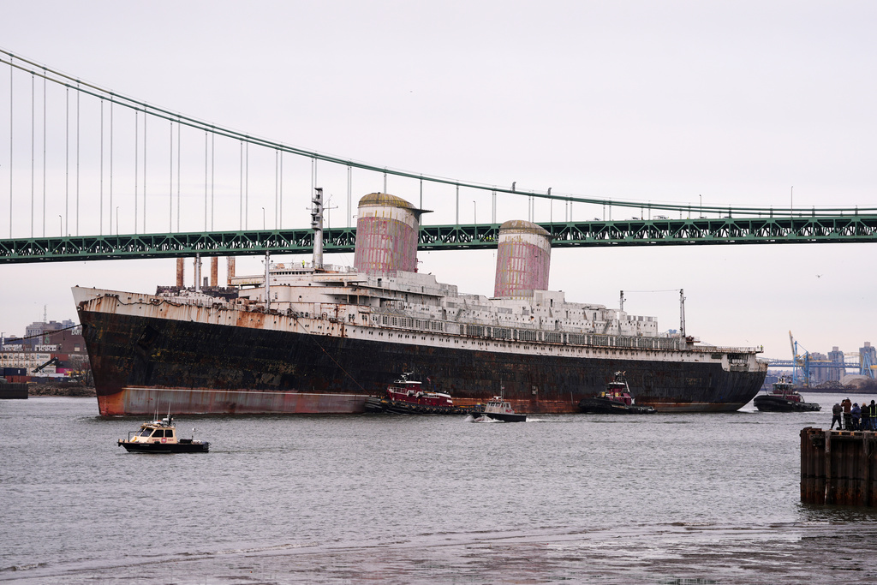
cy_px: 292
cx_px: 438
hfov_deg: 16.4
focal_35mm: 125
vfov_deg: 11.0
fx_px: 3045
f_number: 2.8
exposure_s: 1/4000
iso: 160
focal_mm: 125
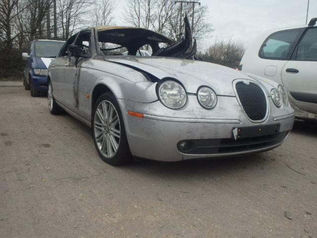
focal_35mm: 28
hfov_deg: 63.4
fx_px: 256
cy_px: 119
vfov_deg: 49.7
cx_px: 158
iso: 125
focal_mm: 5
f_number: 3.9
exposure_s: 1/200
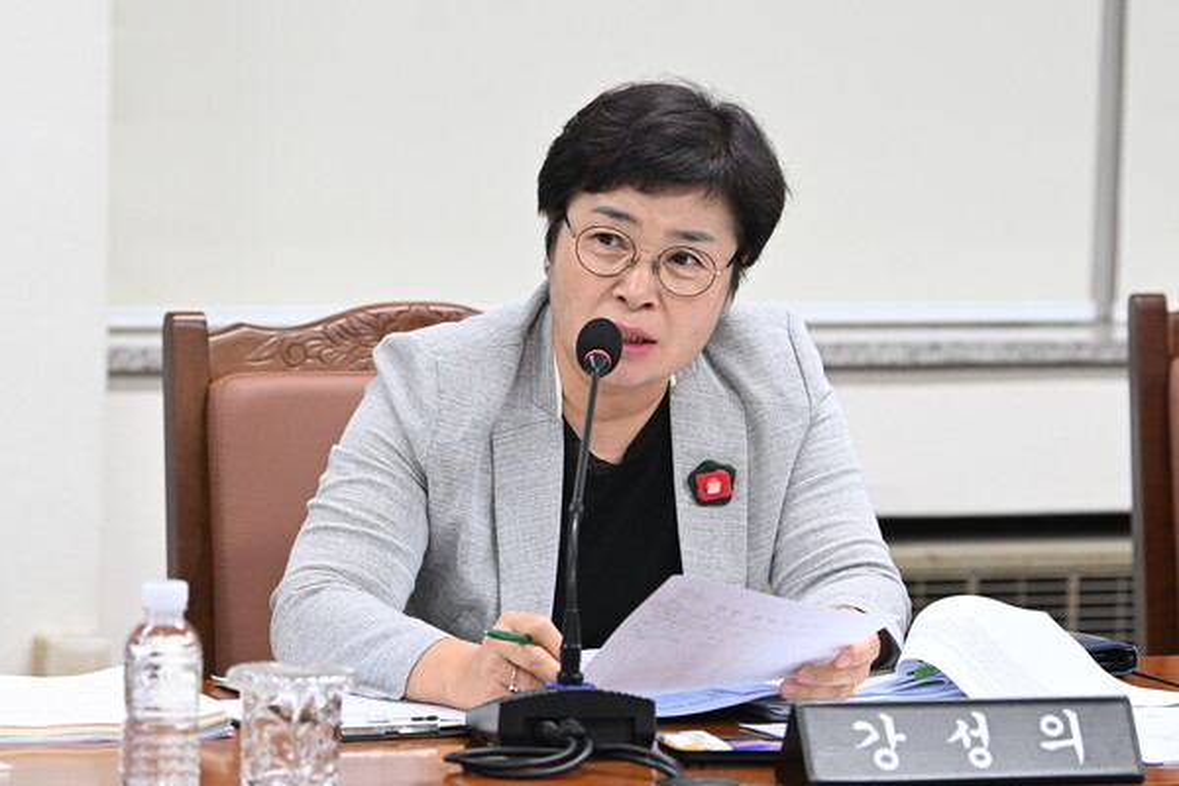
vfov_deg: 6.5
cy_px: 393
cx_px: 590
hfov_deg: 9.8
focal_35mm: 210
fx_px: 6877
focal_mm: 140
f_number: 4
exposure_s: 1/200
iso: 2500
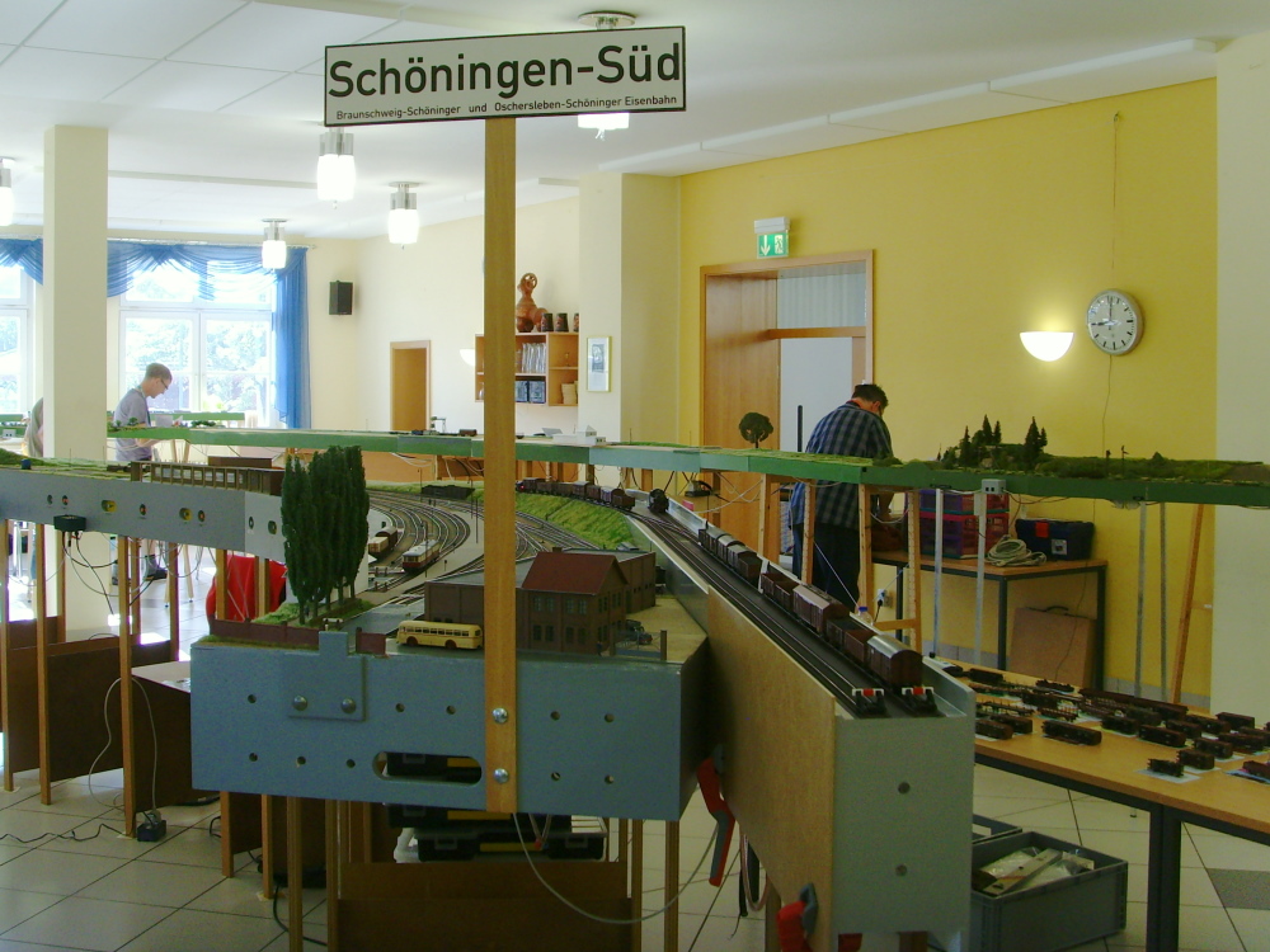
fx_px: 1431
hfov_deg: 47.9
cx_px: 635
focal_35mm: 39
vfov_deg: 36.8
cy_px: 476
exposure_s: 1/45
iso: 100
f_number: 3.5
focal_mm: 6.6
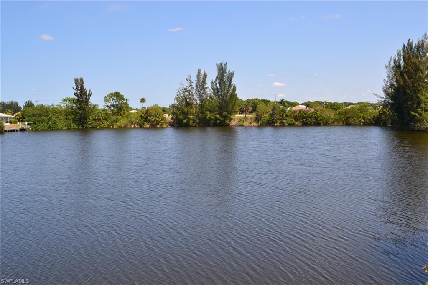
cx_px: 214
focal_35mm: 33
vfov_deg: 39.9
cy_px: 142
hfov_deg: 57.2
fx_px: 392
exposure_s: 1/400
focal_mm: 22
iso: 400
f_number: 11
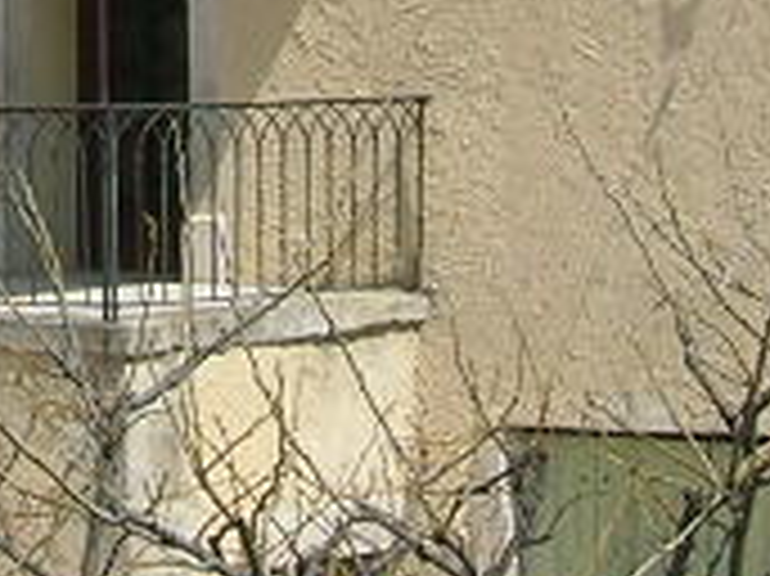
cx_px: 32
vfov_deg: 7.2
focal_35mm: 204
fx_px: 4535
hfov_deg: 9.6
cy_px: -256
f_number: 4.9
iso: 50
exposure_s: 1/500
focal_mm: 5.7
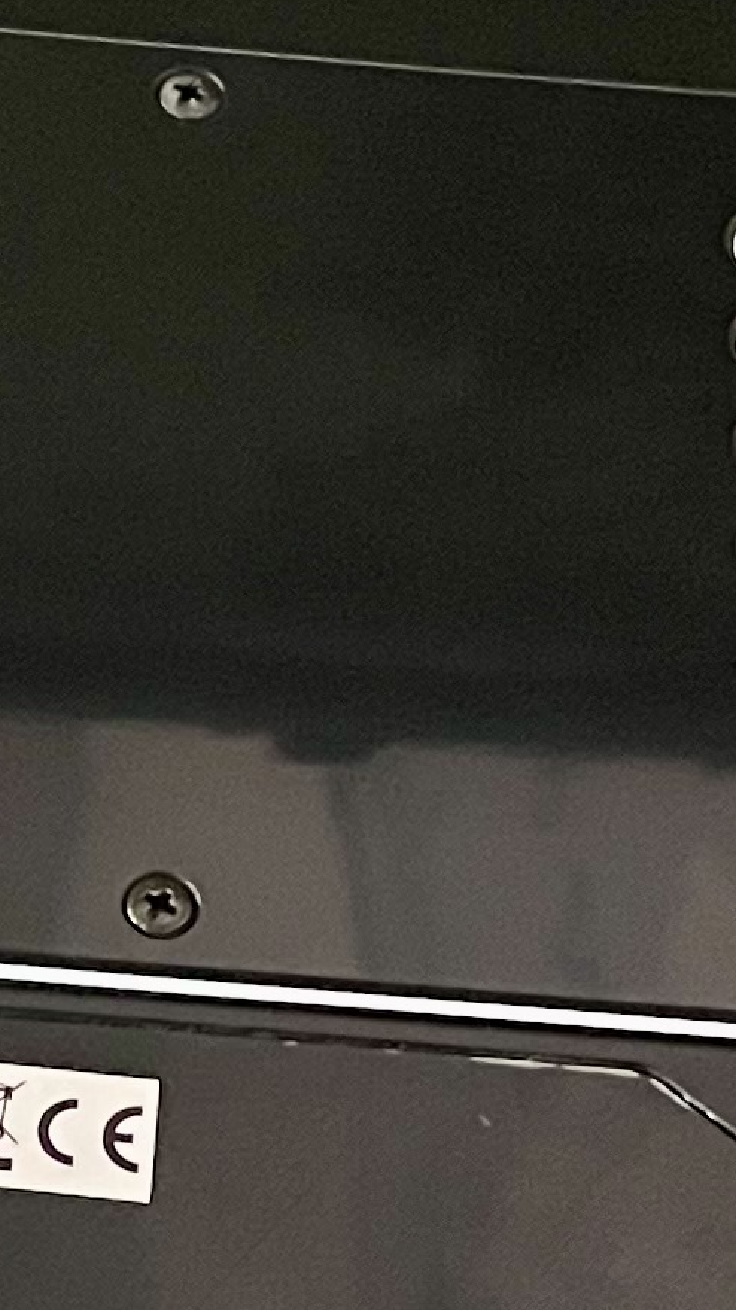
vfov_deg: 16.5
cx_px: 61
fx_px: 4513
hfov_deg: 9.3
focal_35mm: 130
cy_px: 897
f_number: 1.6
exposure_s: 1/25
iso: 800
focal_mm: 4.2
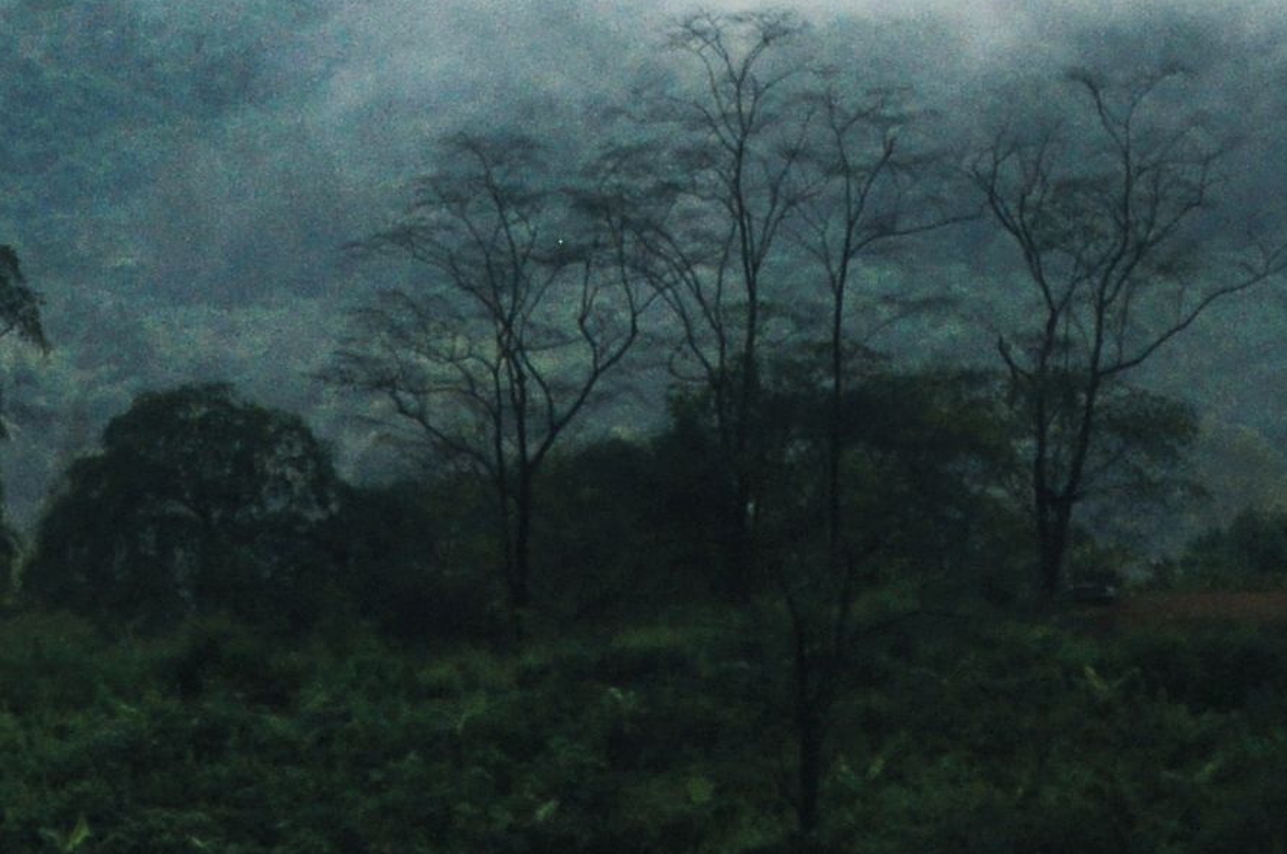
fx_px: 27038
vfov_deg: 1.8
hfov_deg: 2.7
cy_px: -1050
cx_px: 531
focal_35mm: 757
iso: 200
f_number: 5.6
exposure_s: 1/800
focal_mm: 105
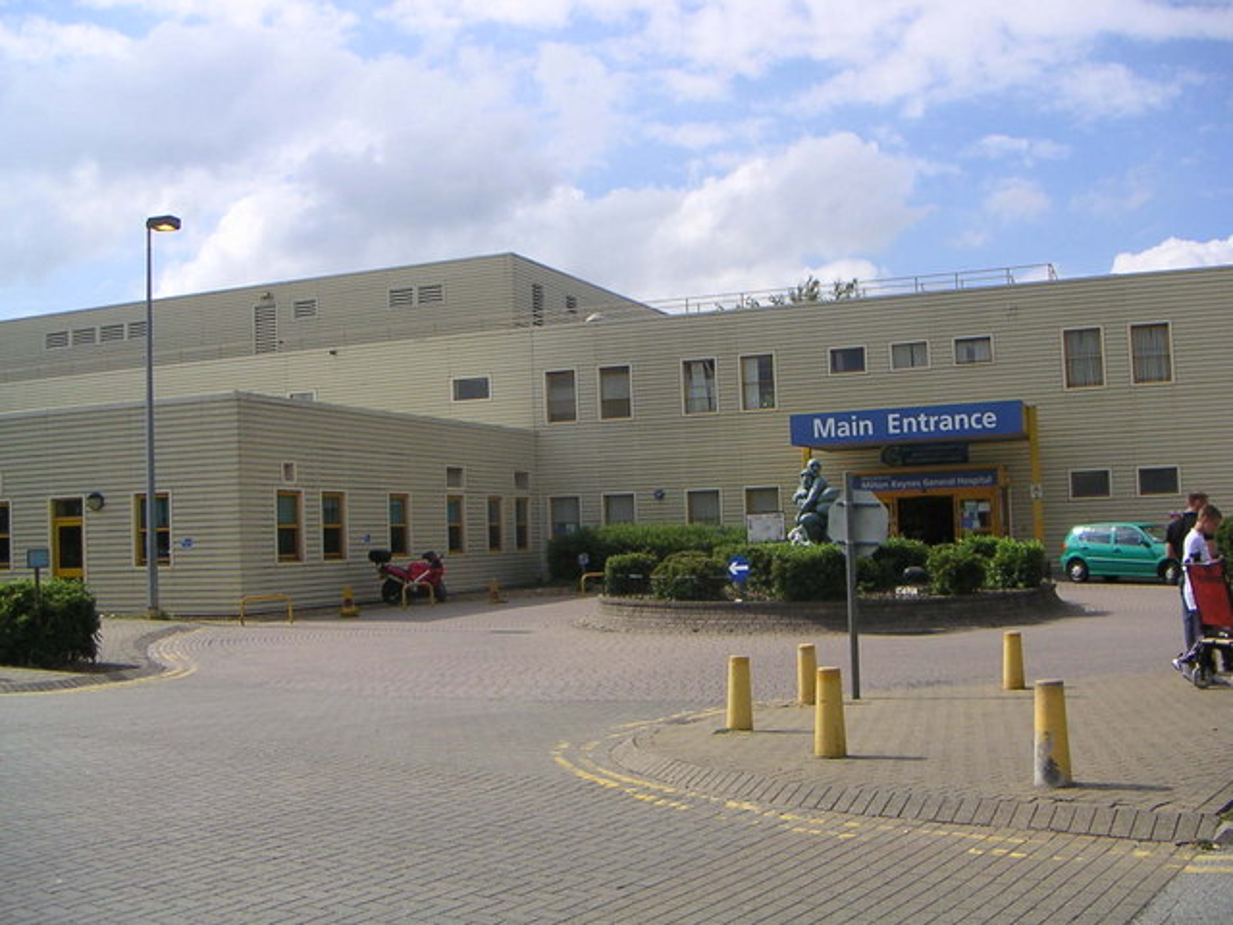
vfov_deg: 38.7
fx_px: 1318
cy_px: 462
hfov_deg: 50.1
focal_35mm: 37
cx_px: 616
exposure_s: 1/350
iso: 64
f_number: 6.7
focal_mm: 4.8
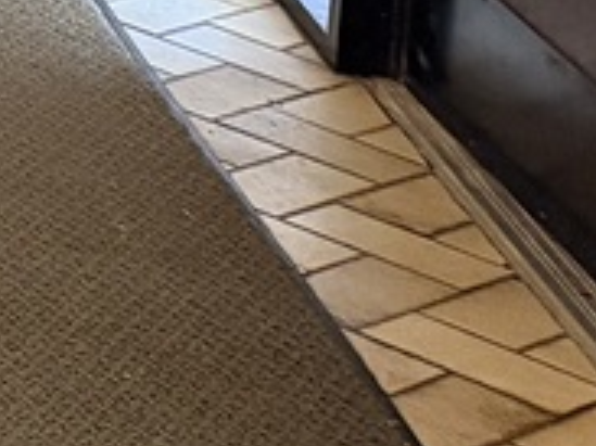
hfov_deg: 7.7
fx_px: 3252
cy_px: -872
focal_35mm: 189
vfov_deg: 7.1
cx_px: -1677
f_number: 1.78
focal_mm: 6.76
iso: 640
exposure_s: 1/60
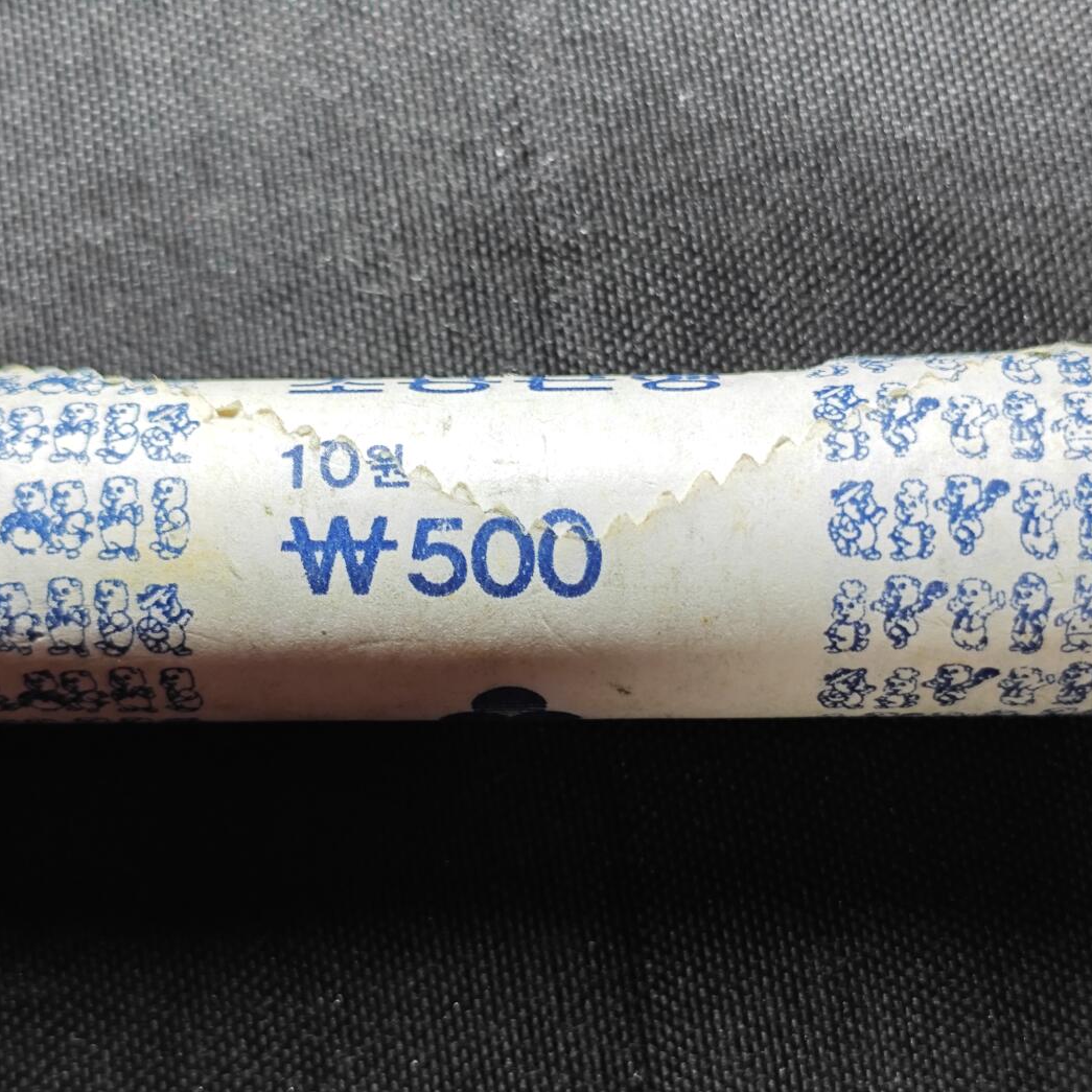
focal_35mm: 58
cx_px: 529
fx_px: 2070
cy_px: 547
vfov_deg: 29.6
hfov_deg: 29.6
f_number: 1.6
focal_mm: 5.84
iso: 100
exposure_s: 1/50
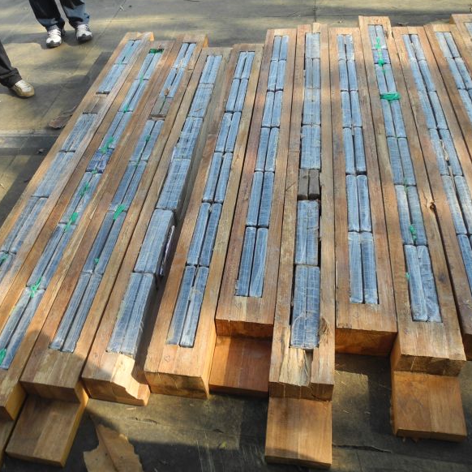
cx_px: 177
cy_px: 235
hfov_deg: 48.0
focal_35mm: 34
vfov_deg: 48.5
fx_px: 525
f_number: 2.8
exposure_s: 1/548
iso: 100
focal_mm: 6
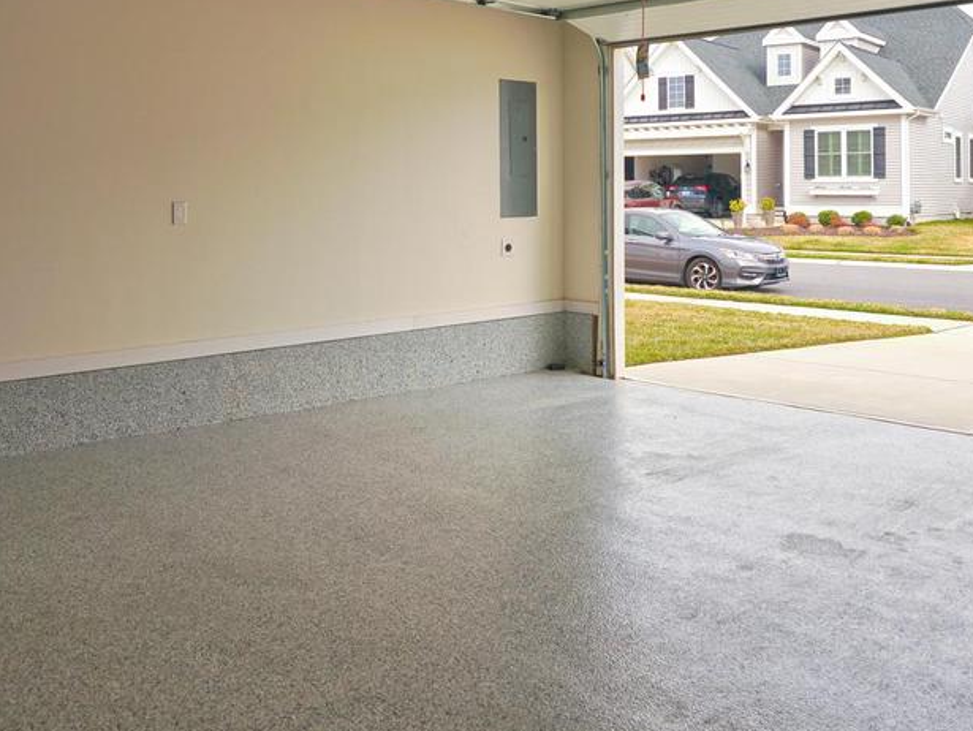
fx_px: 1012
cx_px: 451
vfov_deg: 38.7
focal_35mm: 36
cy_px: 185
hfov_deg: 51.3
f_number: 4.5
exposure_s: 1/400
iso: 100
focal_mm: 16
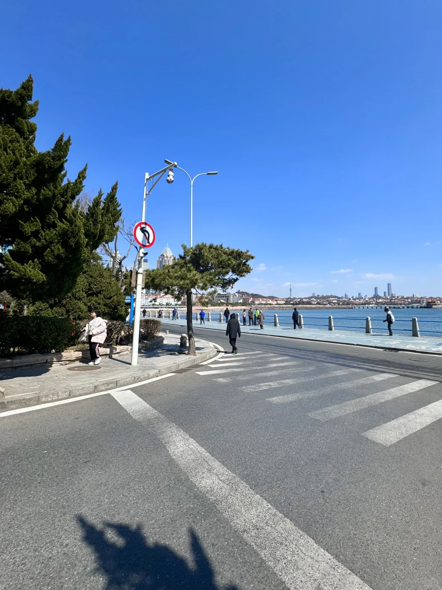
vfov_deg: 102.1
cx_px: 221
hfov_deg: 85.7
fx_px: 238
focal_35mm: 14
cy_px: 295
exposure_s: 1/2415
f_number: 2.2
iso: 50
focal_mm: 2.22
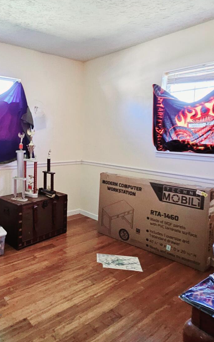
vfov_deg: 72.4
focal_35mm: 25
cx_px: 40
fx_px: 233
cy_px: 158
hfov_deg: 46.5
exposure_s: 1/30
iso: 400
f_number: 2.2
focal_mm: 1.74
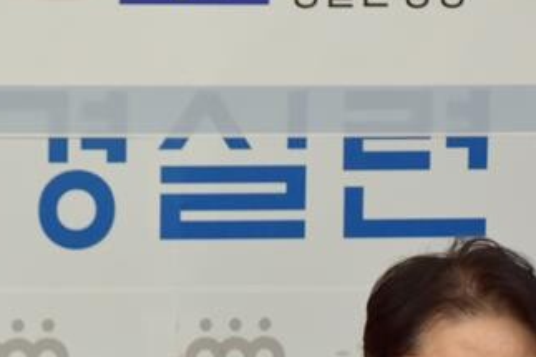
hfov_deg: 6.1
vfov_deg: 4.1
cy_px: 476
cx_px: -178
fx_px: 4955
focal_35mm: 333
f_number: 5.3
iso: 640
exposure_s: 1/160
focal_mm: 70
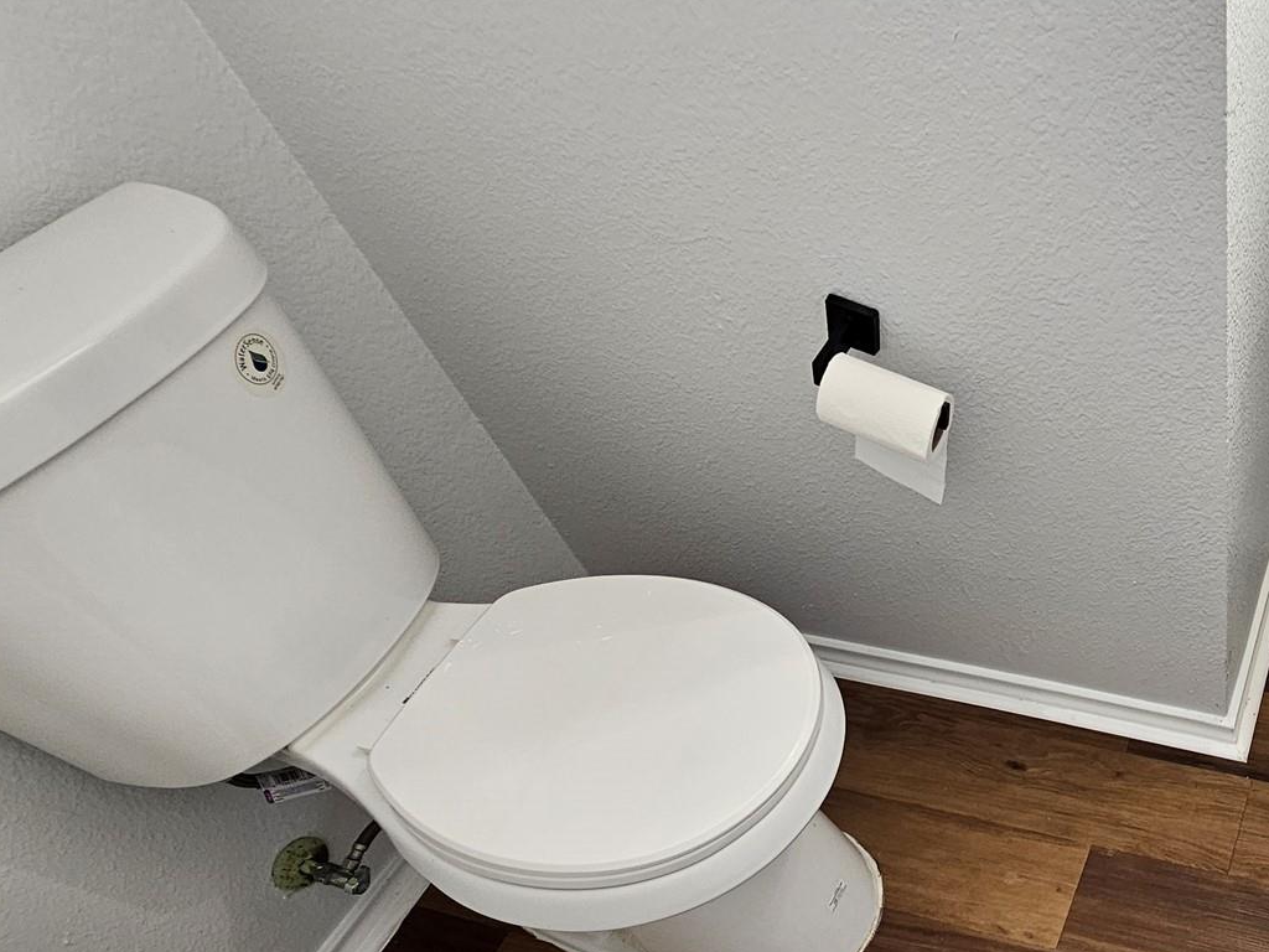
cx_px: 1157
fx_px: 953
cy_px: 641
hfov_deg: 57.2
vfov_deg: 52.0
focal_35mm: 26
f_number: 2.2
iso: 80
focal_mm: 2.2
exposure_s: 1/60
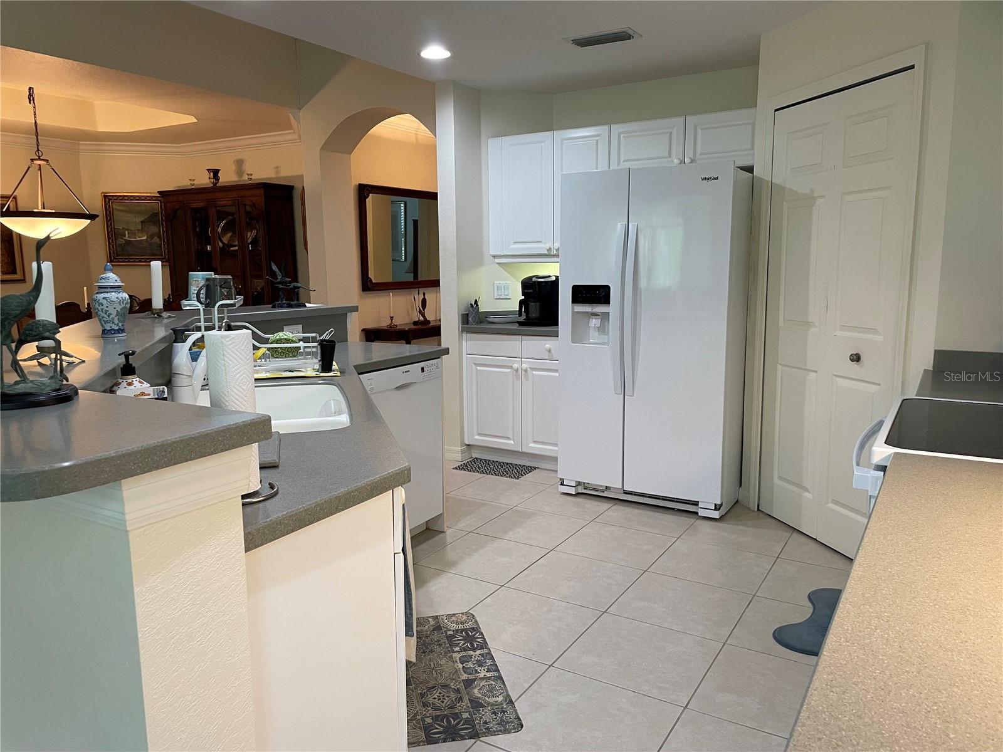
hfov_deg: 67.3
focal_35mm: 26
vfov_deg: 53.1
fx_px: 753
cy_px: 376
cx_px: 502
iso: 80
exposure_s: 1/60
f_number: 1.6
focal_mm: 4.2
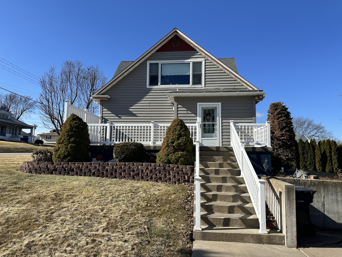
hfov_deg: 71.6
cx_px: 171
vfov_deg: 56.8
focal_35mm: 24
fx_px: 237
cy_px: 128
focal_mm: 6.86
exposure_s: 1/4184
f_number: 1.78
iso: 80
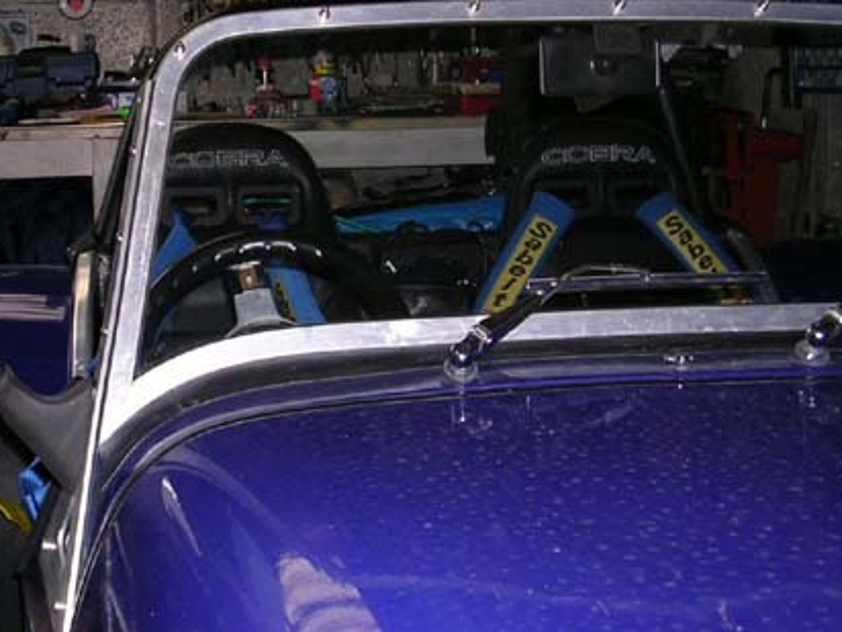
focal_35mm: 59
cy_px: 258
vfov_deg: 24.8
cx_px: 231
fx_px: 1435
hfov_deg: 32.2
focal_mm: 5.8
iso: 50
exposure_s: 1/60.1
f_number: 2.8
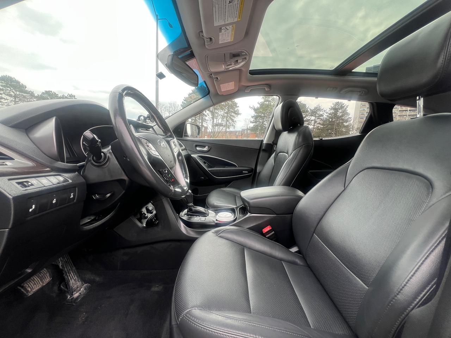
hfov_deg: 106.2
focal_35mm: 13
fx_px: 169
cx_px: 226
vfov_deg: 89.9
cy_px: 169
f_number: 1.8
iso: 32
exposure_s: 1/151
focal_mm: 1.57
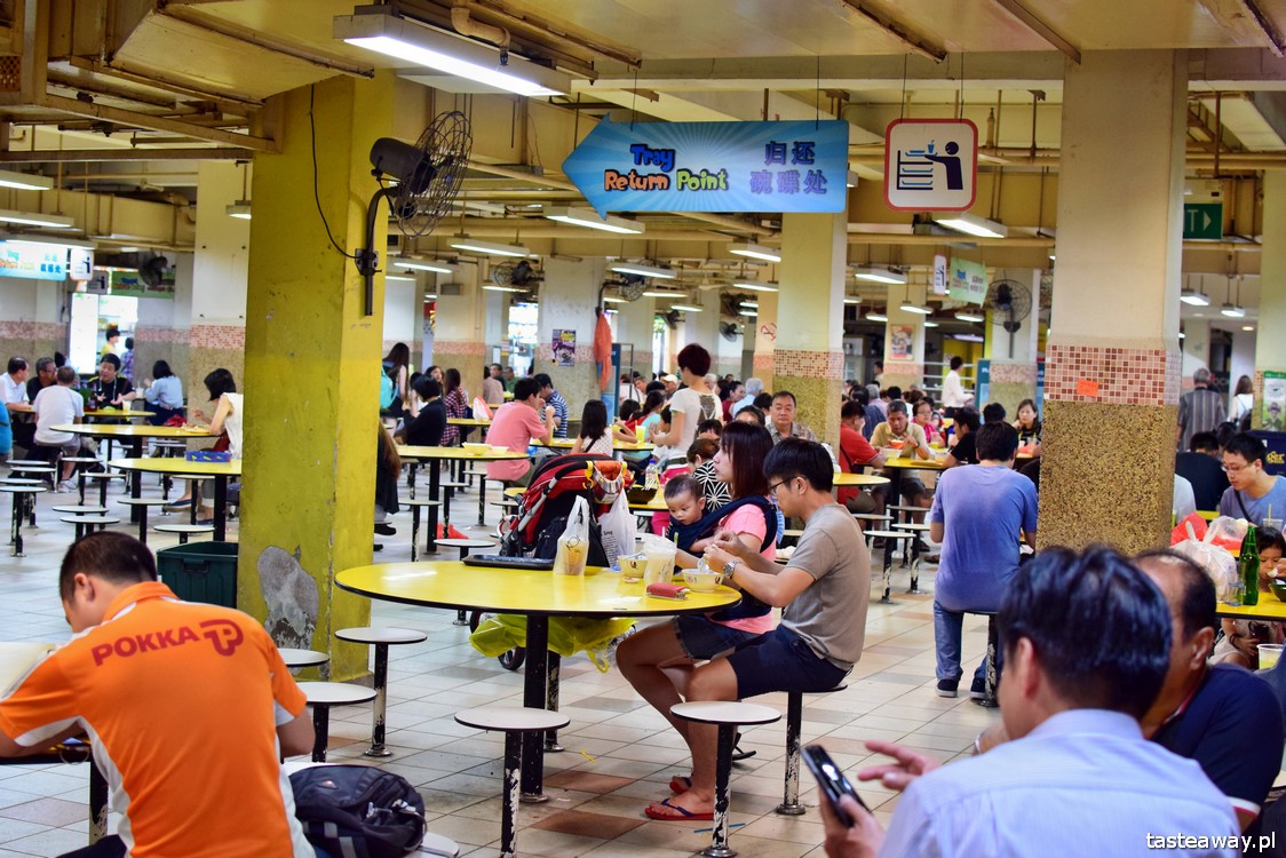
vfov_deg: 25.8
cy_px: 429
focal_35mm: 52
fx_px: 1876
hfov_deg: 37.8
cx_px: 643
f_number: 4
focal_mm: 35
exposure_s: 1/60
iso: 1600
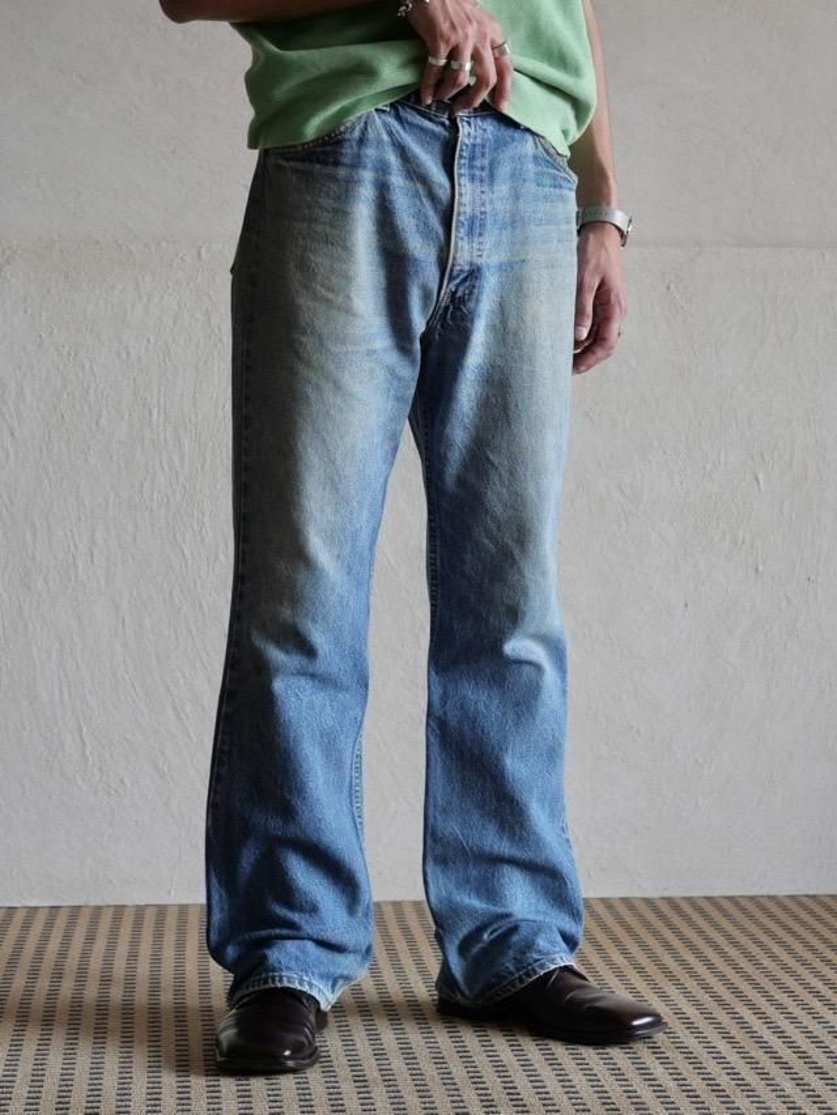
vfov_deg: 23.3
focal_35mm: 84
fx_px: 2707
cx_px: 418
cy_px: 558
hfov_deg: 17.6
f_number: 3.9
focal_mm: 42
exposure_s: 1/100
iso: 800
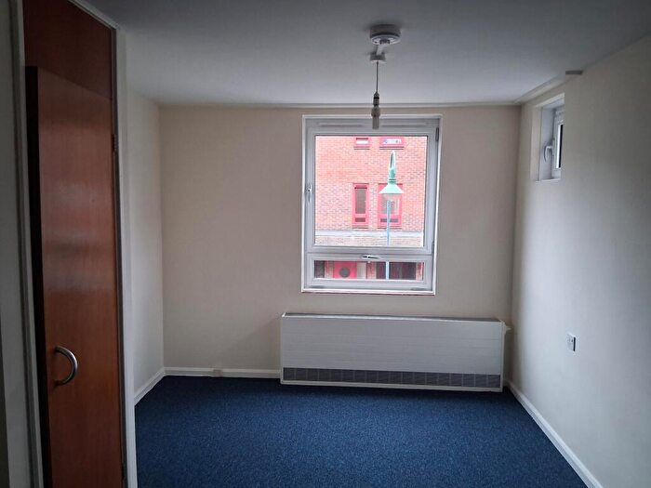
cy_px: 244
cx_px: 326
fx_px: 489
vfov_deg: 53.1
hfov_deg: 67.3
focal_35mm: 26
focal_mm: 3.98
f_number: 1.8
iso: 320
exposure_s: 1/60
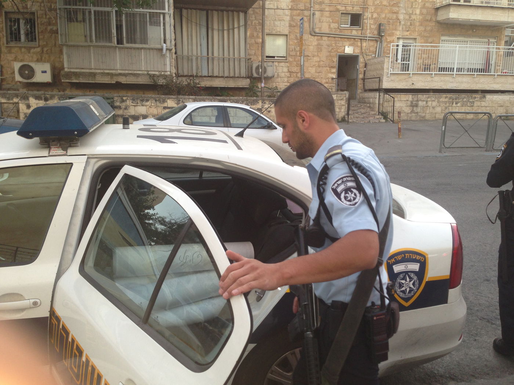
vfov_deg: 42.9
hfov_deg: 55.4
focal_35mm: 33
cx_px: 257
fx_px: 490
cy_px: 192
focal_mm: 4.13
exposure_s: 1/241
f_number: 2.4
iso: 50
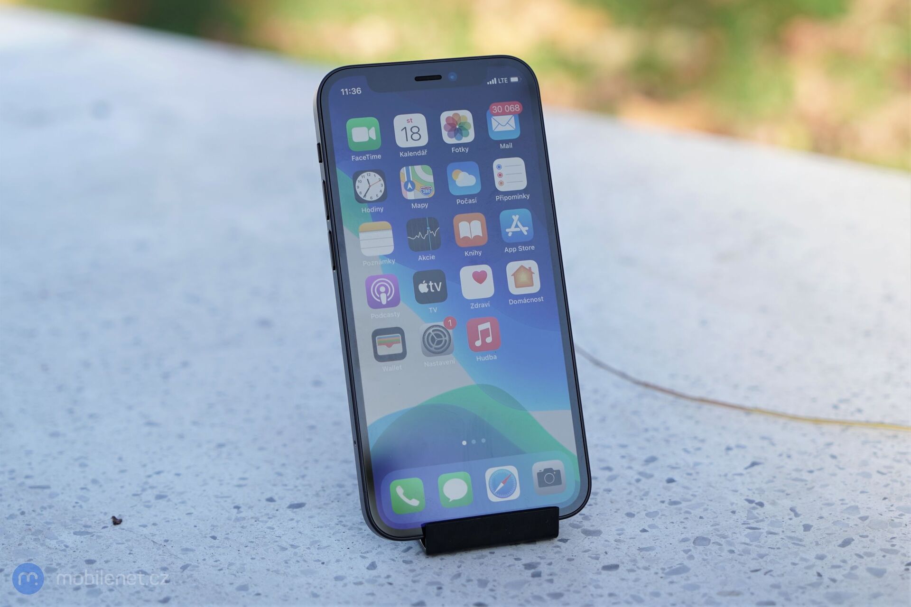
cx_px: 456
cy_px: 304
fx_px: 1341
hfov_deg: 37.5
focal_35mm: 53
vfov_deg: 25.5
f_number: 4.5
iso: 100
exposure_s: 1/160
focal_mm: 53
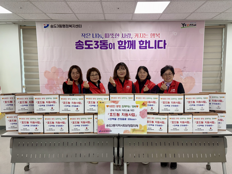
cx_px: 116
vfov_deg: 53.1
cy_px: 87
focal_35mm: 26
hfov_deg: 67.3
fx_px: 174
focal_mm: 5.96
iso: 80
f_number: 1.6
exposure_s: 1/120
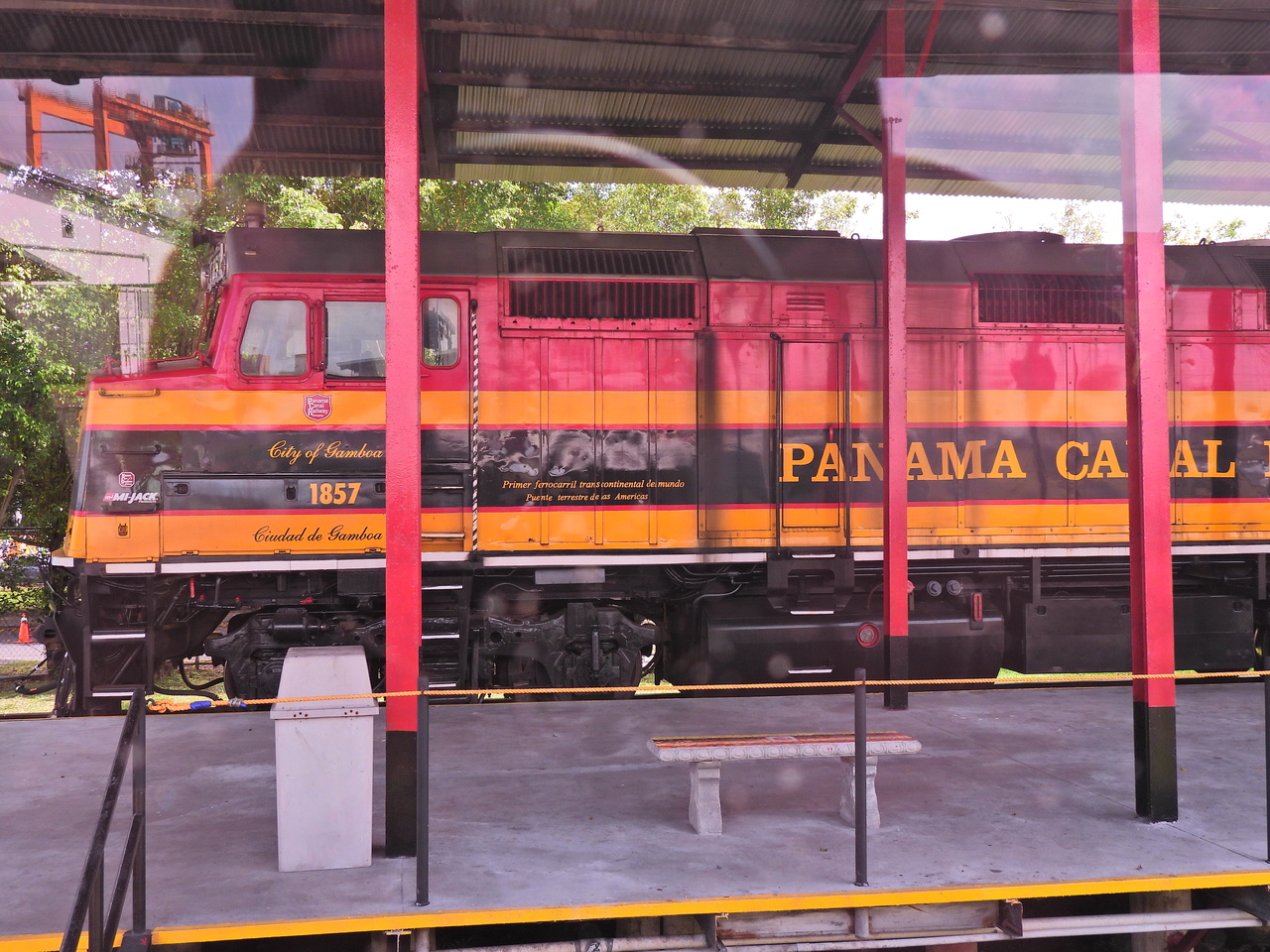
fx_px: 1284
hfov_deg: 52.6
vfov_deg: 40.7
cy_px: 476
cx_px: 635
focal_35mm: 35
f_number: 3.2
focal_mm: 6.2
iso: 100
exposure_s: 1/80
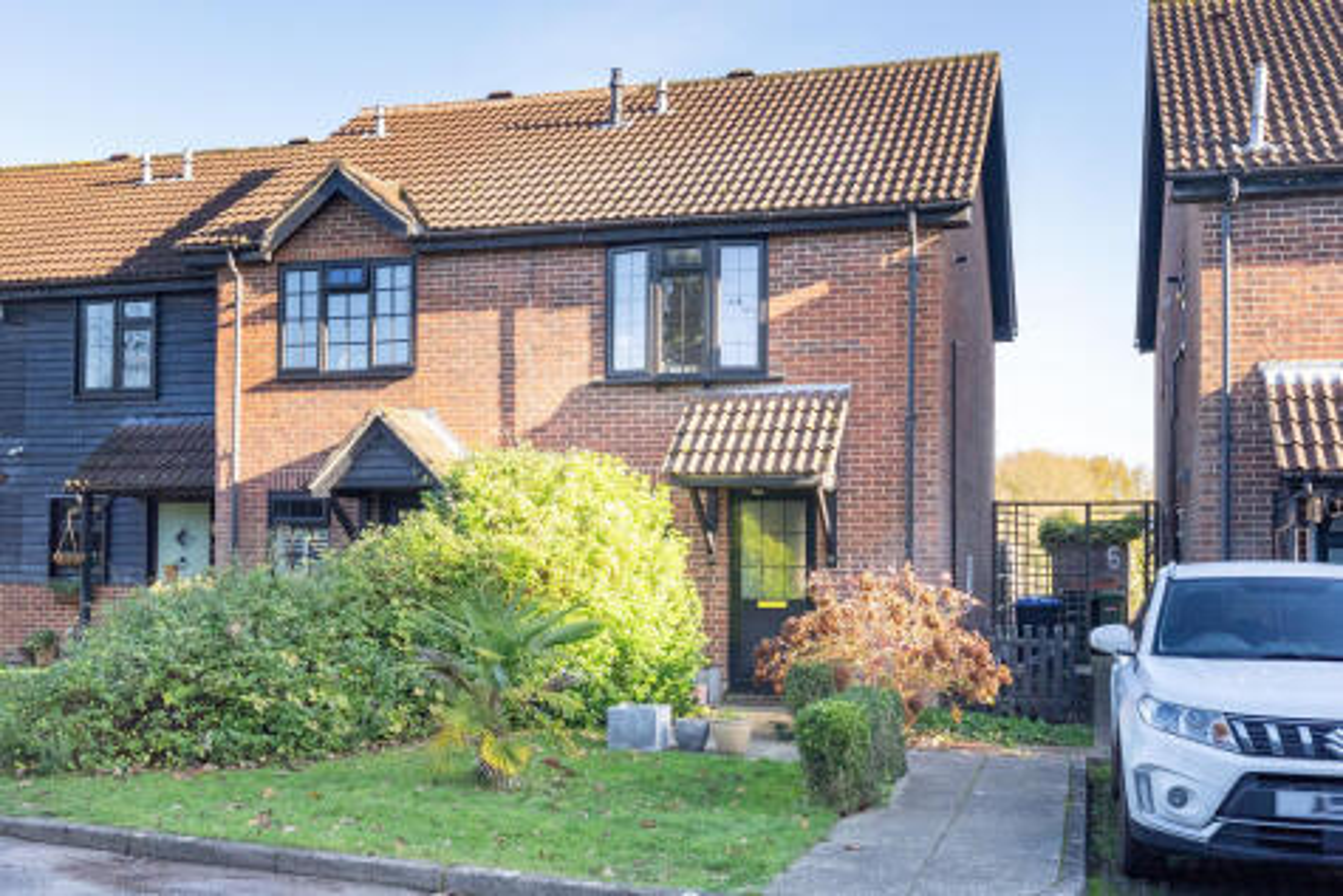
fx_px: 1175
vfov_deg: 41.7
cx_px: 672
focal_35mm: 32
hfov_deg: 59.5
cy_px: 448
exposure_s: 1/640
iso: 1250
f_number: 7.1
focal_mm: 31.5
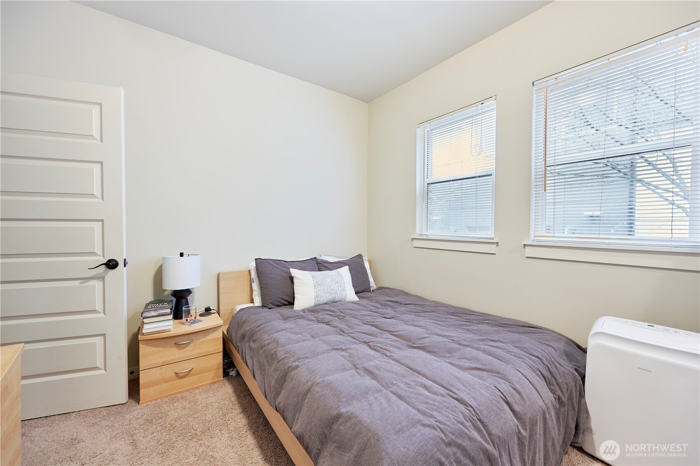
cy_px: 233
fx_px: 272
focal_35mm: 14
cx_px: 350
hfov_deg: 104.3
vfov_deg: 81.2
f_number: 5.6
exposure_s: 1/1.59
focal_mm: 14
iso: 200
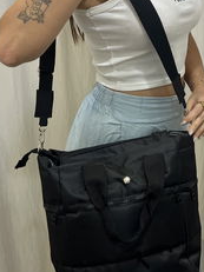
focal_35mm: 60
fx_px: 472
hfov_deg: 23.9
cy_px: 56
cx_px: 170
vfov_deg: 31.4
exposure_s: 1/100
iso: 125
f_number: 1.5
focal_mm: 5.7
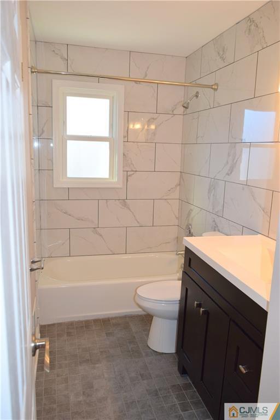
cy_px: 210
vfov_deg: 67.4
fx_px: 315
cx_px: 140
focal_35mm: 27
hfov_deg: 47.9
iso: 800
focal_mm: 18
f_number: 5.6
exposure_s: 1/125
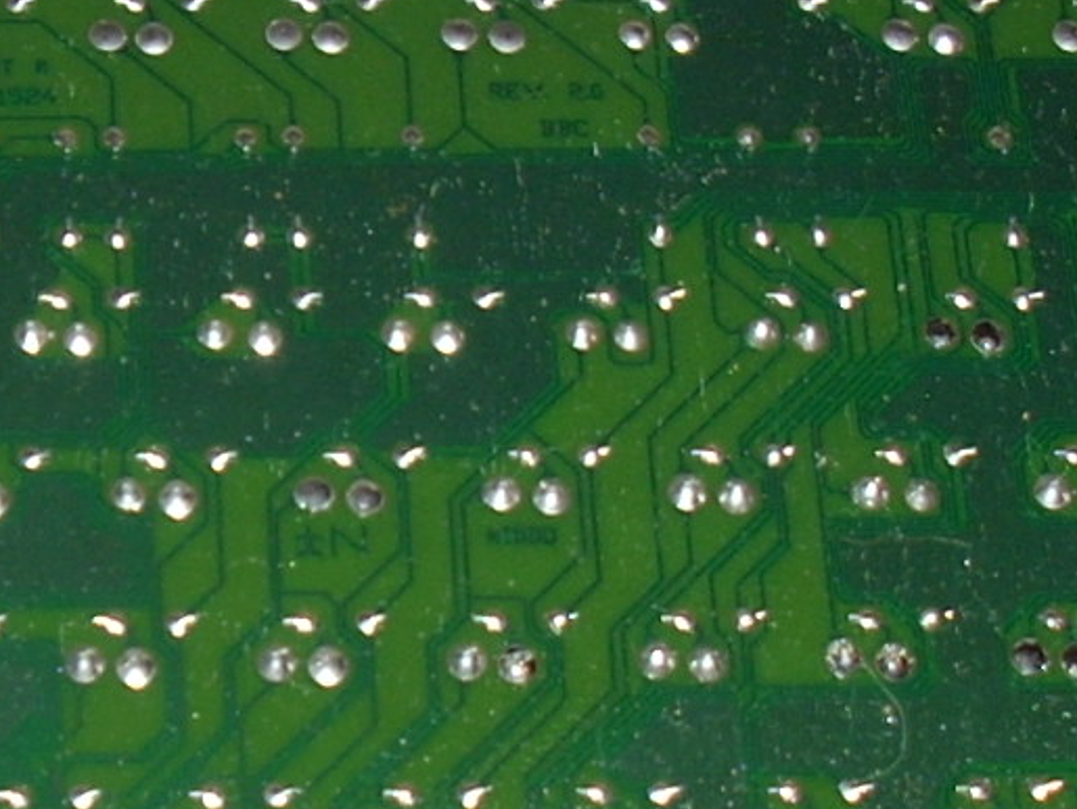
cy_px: 343
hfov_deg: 13.3
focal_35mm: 147
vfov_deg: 10.1
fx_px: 4577
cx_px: 44
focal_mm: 6.2
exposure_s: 1/60
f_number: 2.8
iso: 64
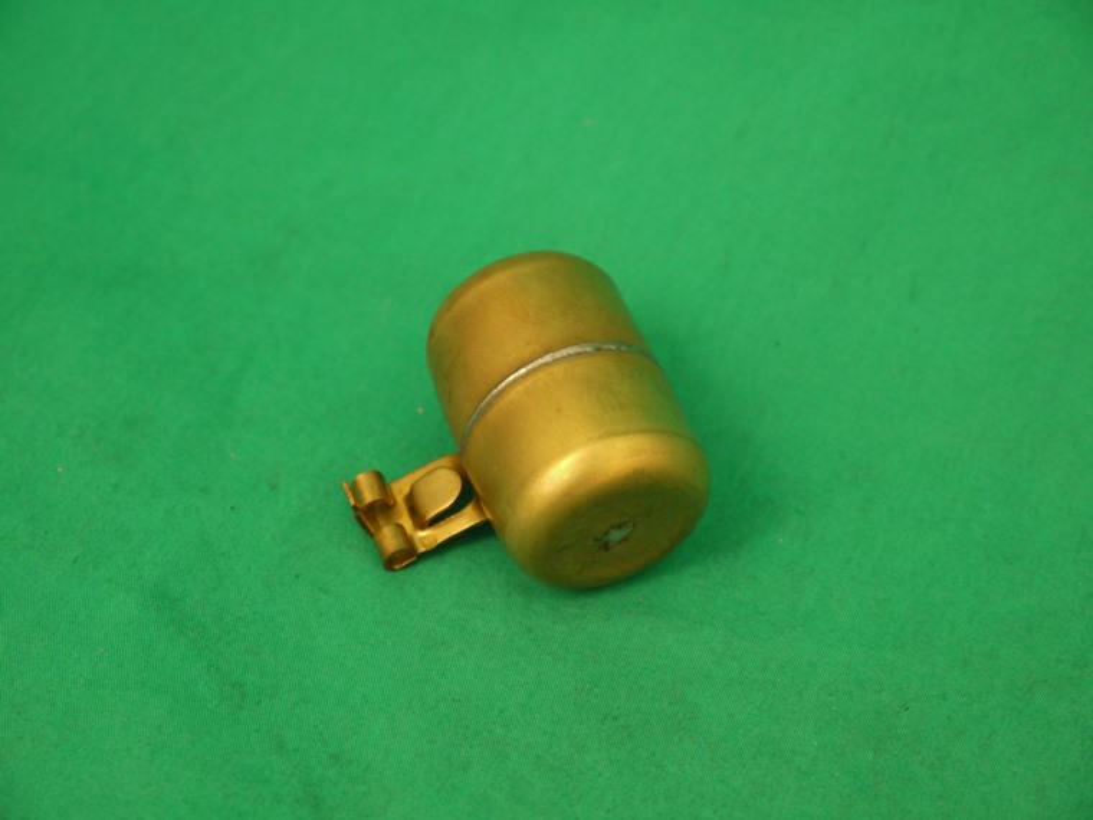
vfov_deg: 23.7
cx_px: 546
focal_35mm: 62
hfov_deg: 31.2
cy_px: 410
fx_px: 1958
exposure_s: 1/60
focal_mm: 31
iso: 800
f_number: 5
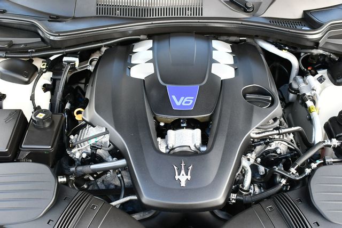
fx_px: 437
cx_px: 171
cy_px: 114
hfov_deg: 42.7
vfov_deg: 29.3
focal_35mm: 46
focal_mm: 23
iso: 560
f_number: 3.8
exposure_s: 1/250
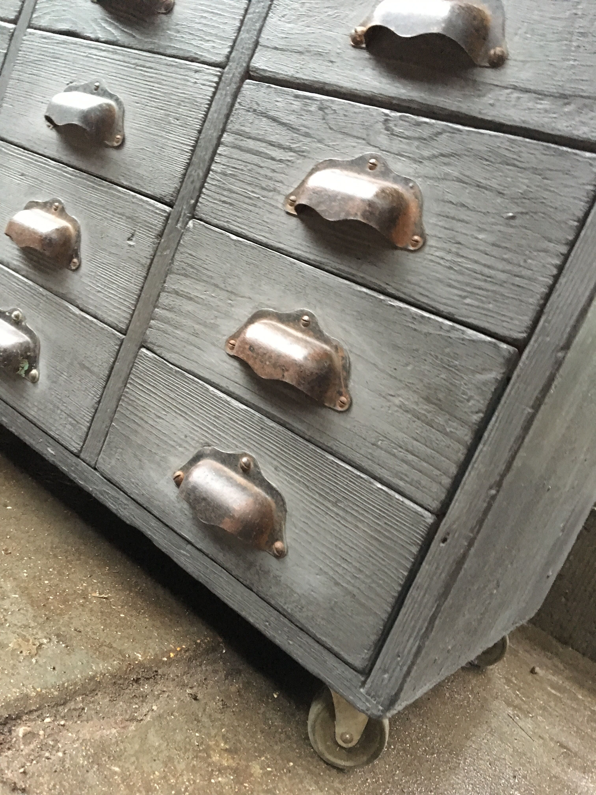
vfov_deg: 61.7
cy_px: 398
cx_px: 298
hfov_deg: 48.2
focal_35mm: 29
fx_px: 666
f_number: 2.2
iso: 500
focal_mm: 4.15
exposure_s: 1/17
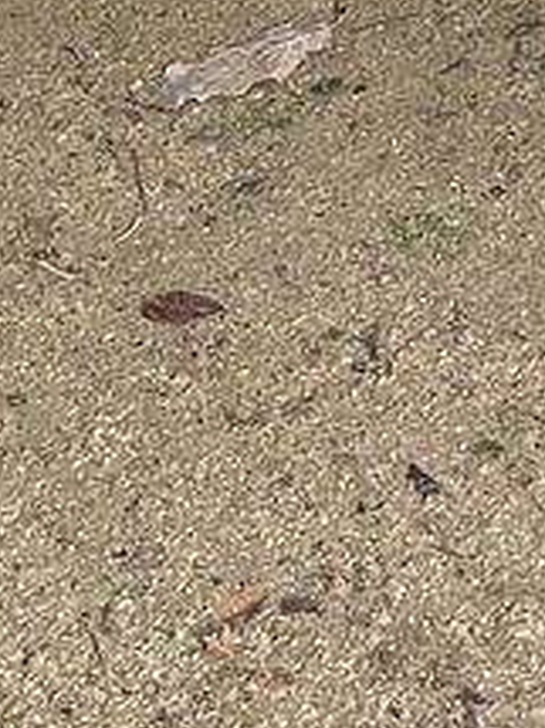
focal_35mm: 161
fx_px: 3383
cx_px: 755
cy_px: -1258
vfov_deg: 10.0
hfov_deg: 9.0
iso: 32
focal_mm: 4.2
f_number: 1.6
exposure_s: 1/861
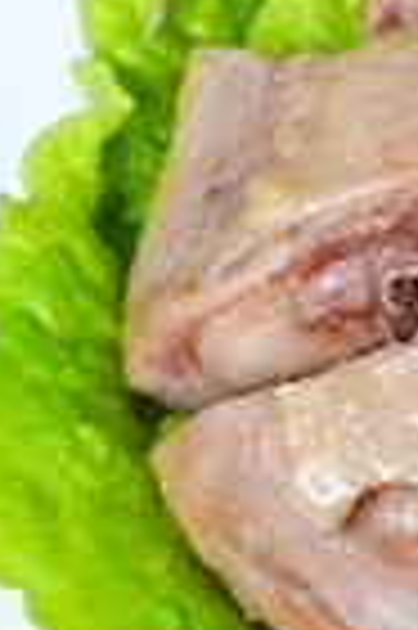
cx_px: 897
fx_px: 8220
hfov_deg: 2.9
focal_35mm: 471
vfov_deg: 4.4
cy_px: 86
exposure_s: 1/40
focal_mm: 55
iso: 800
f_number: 5.6
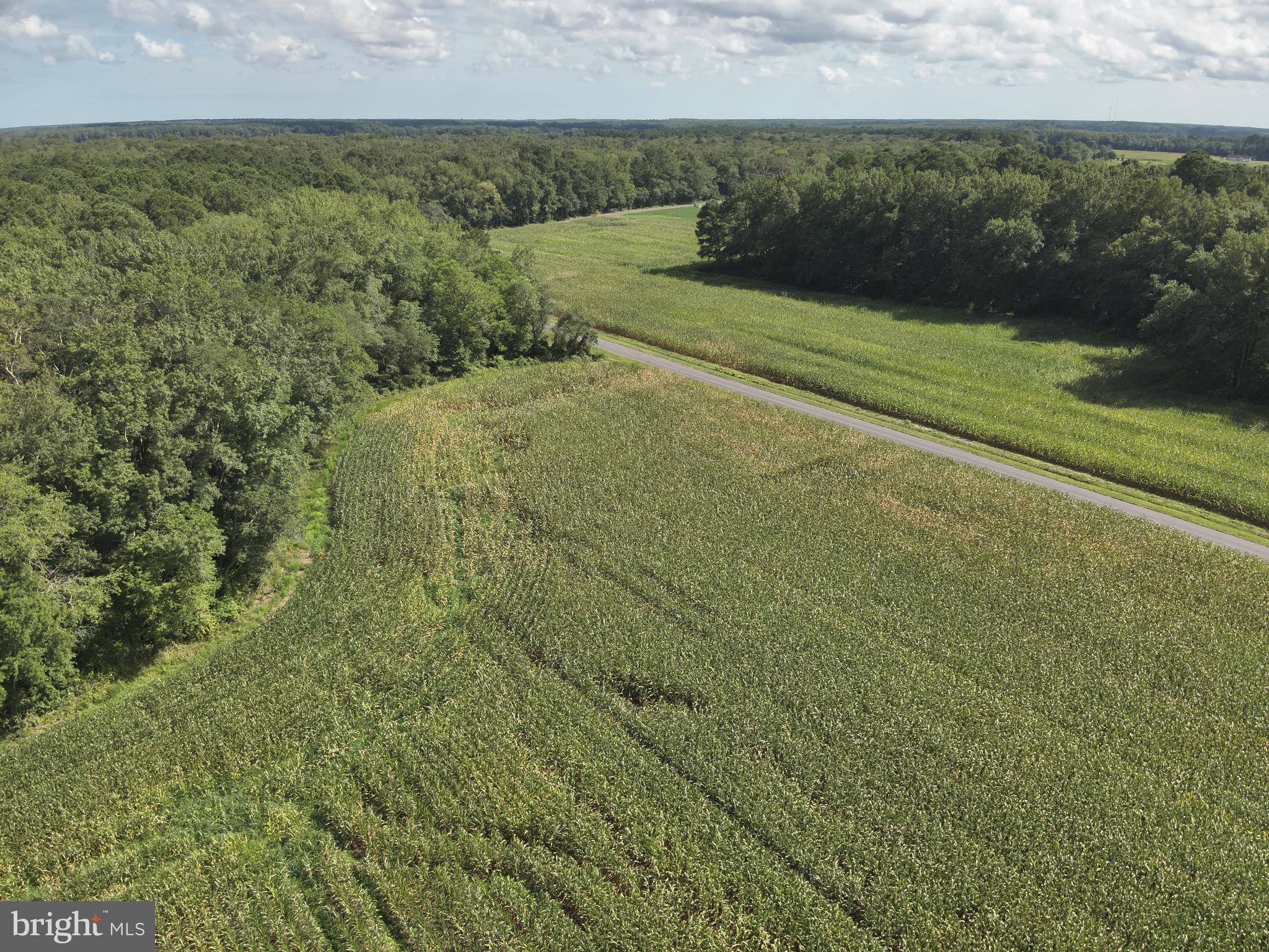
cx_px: 634
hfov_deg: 71.6
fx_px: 880
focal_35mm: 24
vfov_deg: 56.8
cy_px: 476
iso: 100
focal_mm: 4.4
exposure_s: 1/800
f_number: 2.8
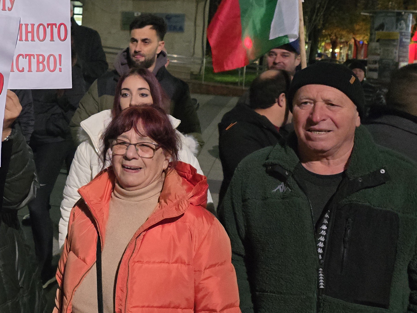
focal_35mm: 51
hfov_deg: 35.6
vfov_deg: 28.1
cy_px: 70
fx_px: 614
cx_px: 55
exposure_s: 1/20
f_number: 1.7
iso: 1250
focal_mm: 6.3
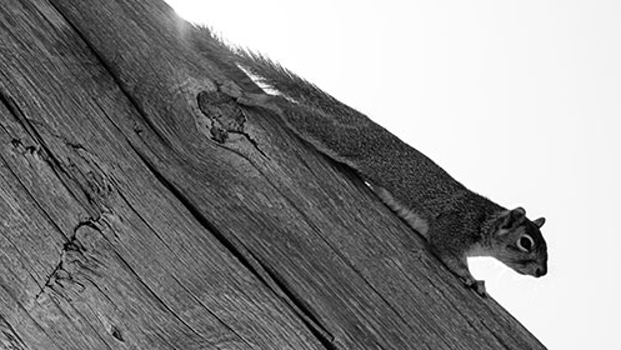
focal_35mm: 316
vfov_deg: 3.8
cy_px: 146
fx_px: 5205
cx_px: 310
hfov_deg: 6.8
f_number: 11
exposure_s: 1/2000
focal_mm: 300
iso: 800
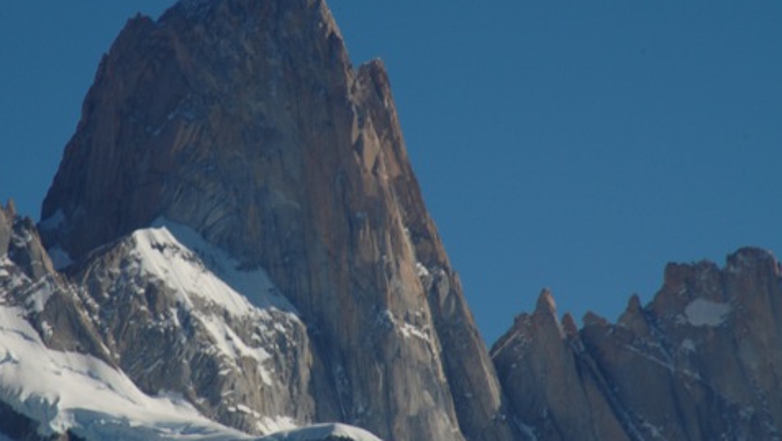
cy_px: 226
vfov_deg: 2.9
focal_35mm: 421
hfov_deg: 5.1
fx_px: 8735
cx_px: 275
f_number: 16
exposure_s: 1/80
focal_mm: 200
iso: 200
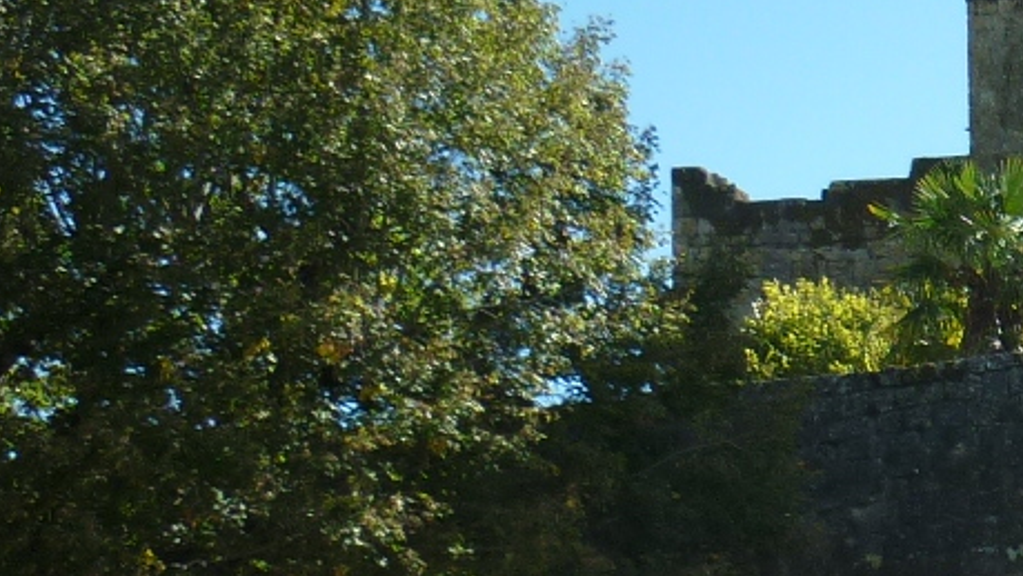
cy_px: 256
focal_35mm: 125
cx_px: 1717
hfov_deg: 15.3
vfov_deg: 9.7
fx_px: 3392
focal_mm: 5.5
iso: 80
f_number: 2.8
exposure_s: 1/1000
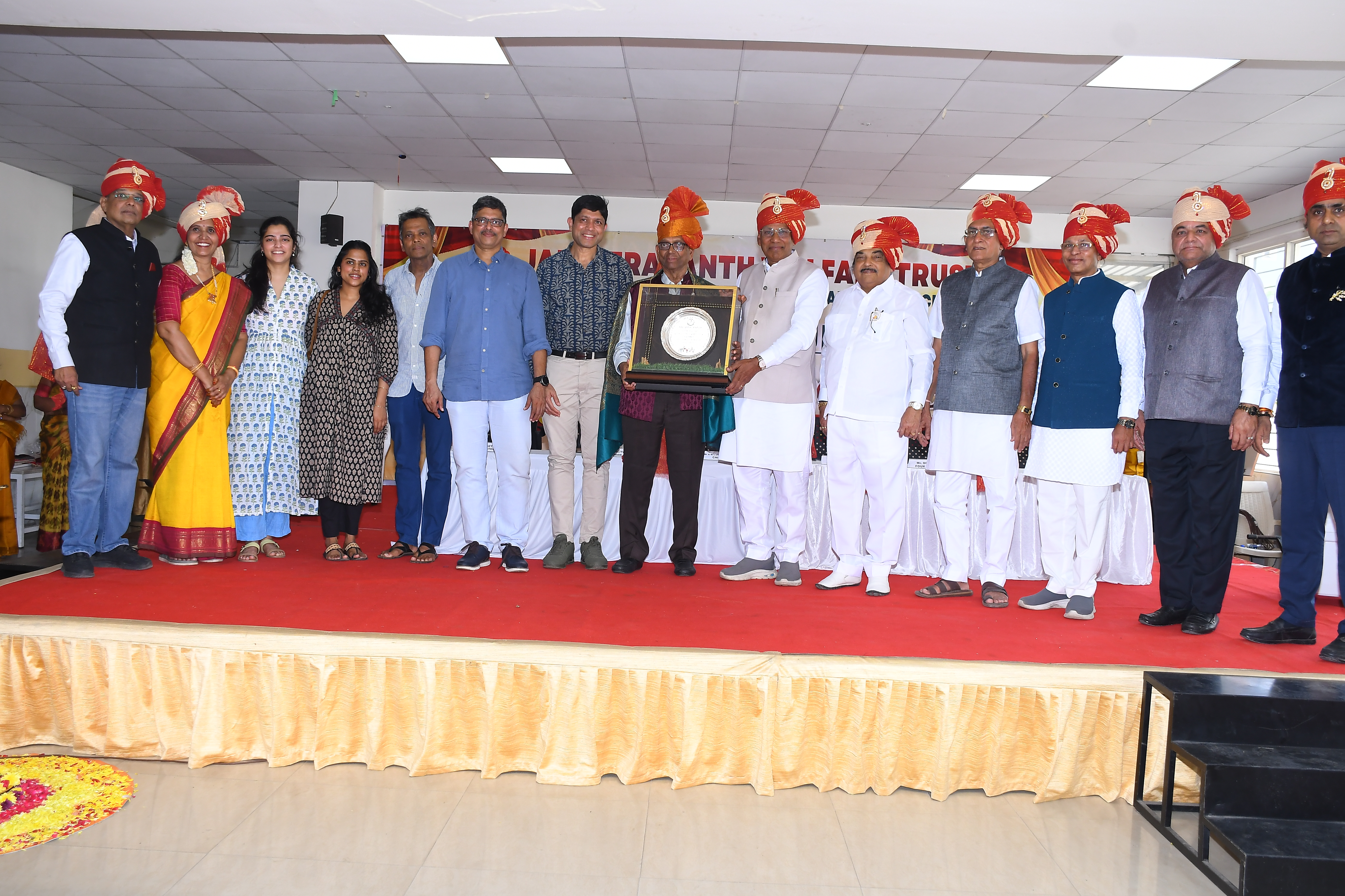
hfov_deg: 61.9
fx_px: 1121
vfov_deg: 43.6
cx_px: 672
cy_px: 448
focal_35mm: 30
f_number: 5.6
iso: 500
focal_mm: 20
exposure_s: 1/160
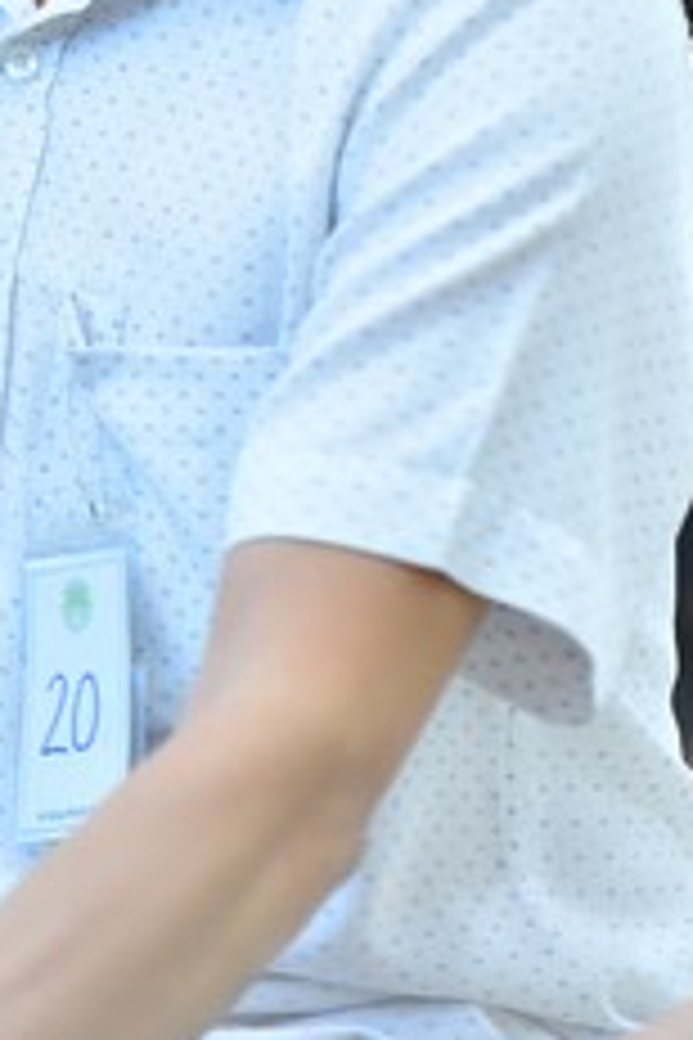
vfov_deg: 3.9
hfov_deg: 2.6
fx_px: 15418
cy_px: -27
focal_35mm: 534
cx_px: -45
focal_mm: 190
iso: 1000
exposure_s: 1/60
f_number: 2.8
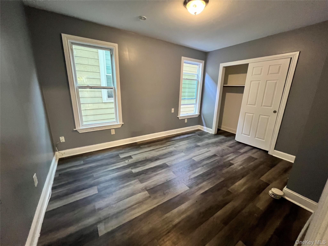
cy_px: 123
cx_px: 164
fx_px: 123
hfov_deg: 106.2
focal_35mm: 13
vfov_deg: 89.9
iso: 640
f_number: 1.8
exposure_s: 1/60
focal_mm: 1.57
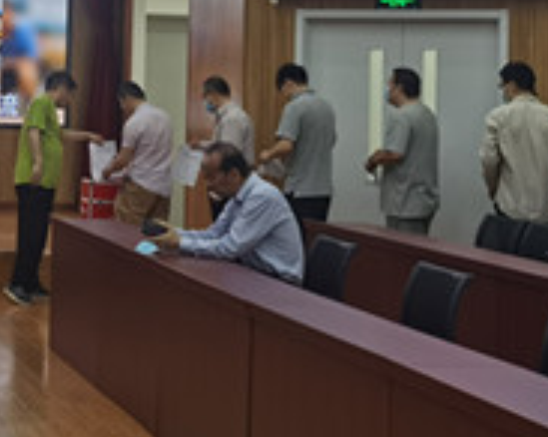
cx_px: -3
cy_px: 19
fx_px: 1555
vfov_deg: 15.8
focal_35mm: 96
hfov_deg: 19.4
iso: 50
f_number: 1.6
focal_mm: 5.56
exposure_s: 1/162
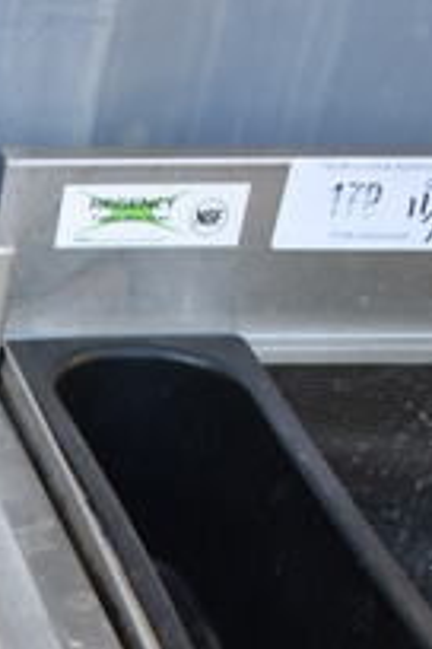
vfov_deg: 15.9
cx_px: -534
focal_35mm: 121
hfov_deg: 10.1
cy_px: 883
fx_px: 2178
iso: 100
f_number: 4
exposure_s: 1/60
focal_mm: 18
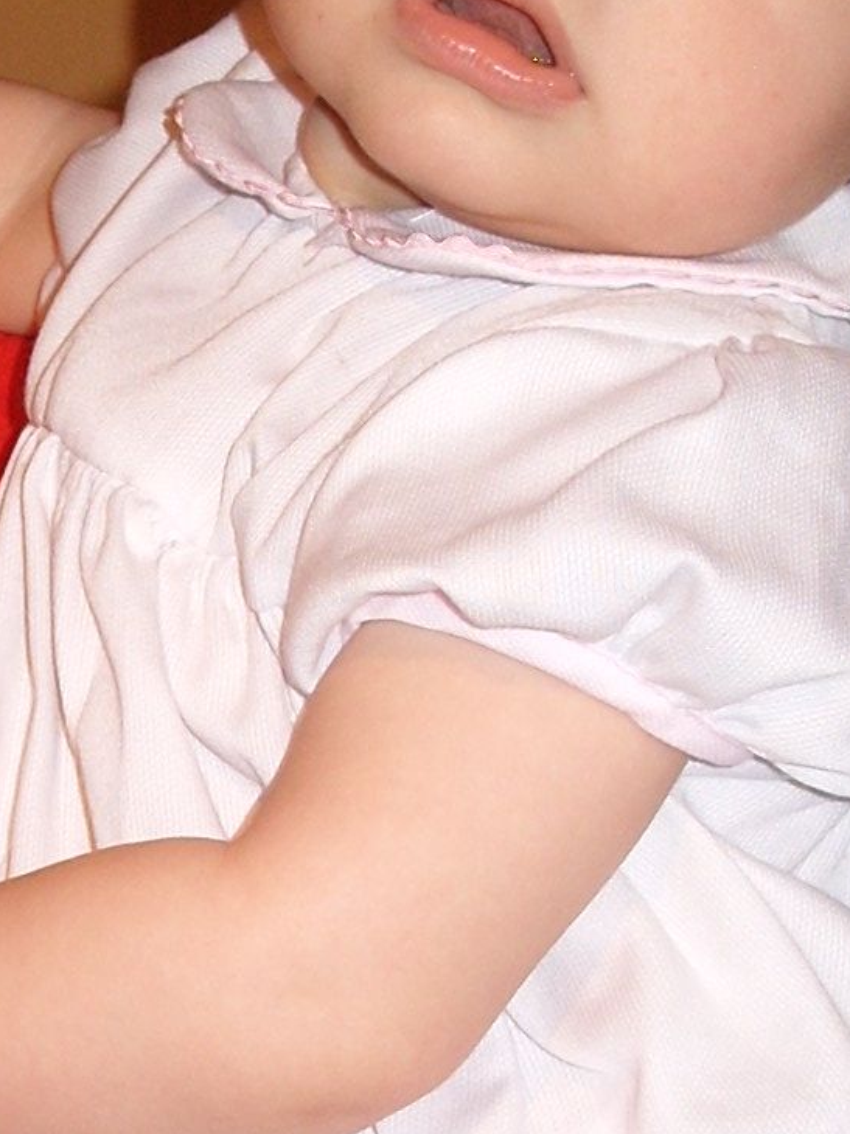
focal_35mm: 170
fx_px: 5569
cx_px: 33
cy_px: 716
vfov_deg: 11.6
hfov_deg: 8.7
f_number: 2.8
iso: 50
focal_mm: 7.8
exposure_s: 1/30
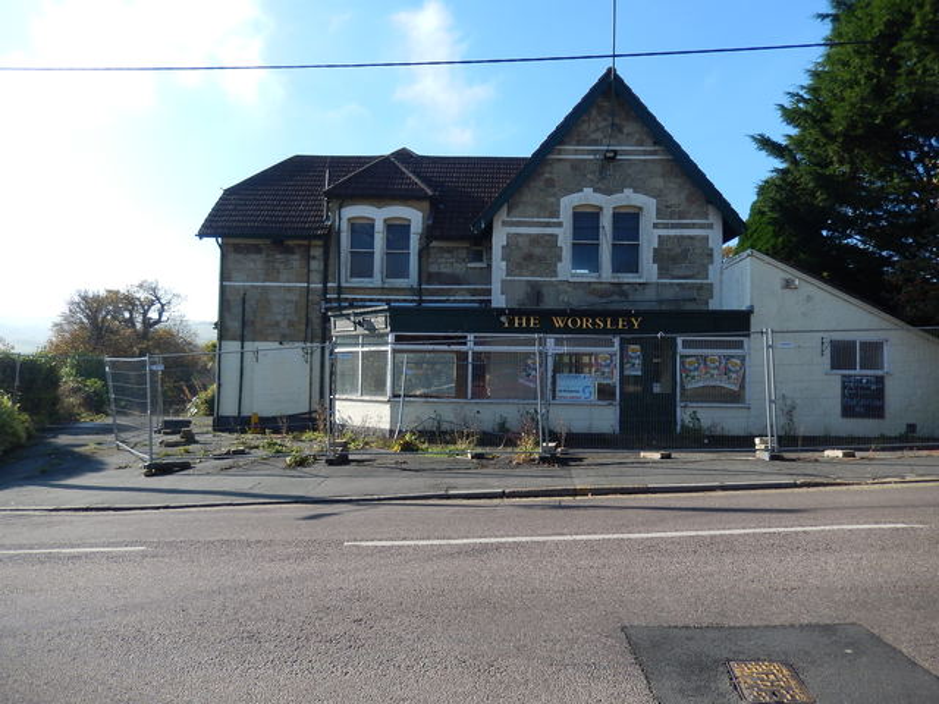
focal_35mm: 25
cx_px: 470
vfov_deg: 54.9
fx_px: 678
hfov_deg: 69.4
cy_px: 352
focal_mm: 4.5
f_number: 3.4
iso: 125
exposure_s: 1/1000
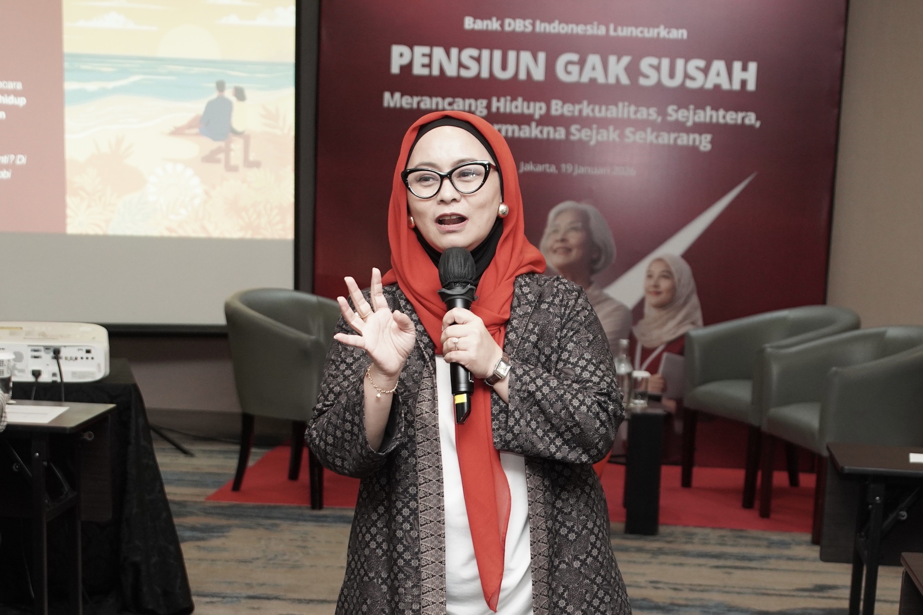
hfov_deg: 63.7
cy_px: 308
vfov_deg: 45.0
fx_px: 743
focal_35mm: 29
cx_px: 462
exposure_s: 1/200
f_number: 2.8
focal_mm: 29
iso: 800
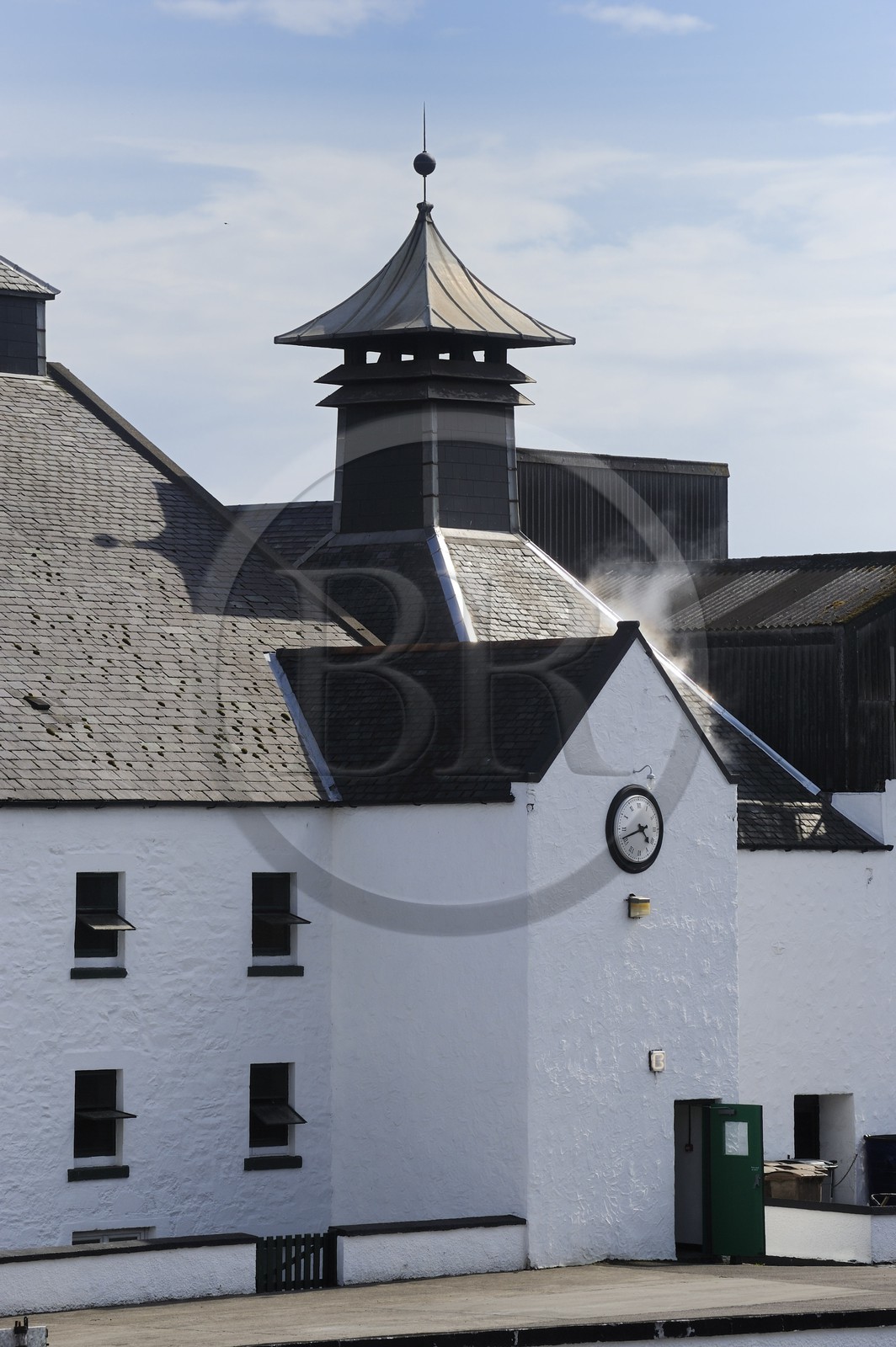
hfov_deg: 7.8
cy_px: 674
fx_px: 6544
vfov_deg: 11.8
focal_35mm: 175
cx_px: 448
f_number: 13
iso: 200
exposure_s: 1/320
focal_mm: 175
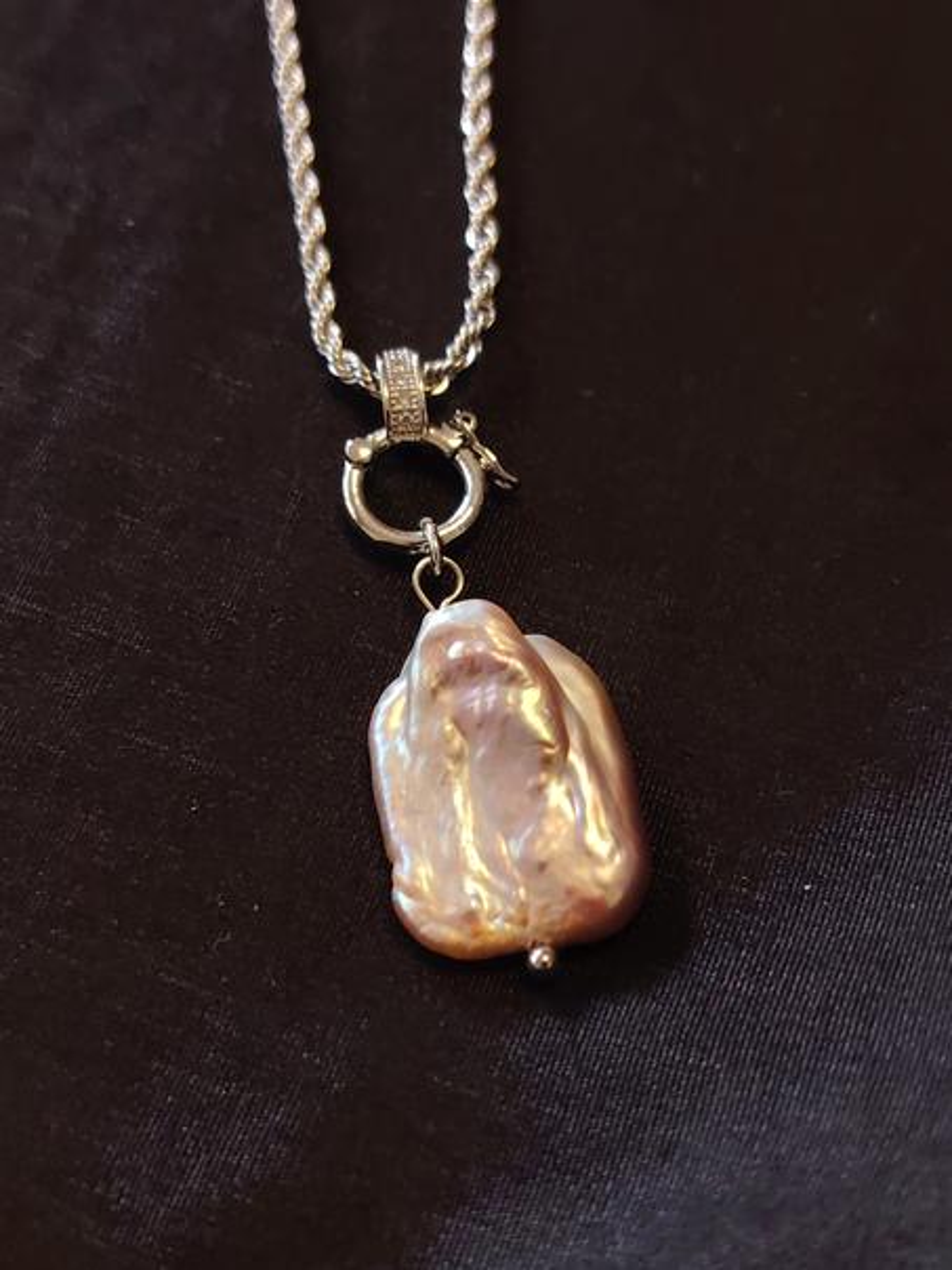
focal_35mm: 48
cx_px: 476
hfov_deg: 30.3
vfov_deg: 39.7
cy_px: 635
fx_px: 1760
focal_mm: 5.25
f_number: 1.75
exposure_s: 1/1000
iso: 3200
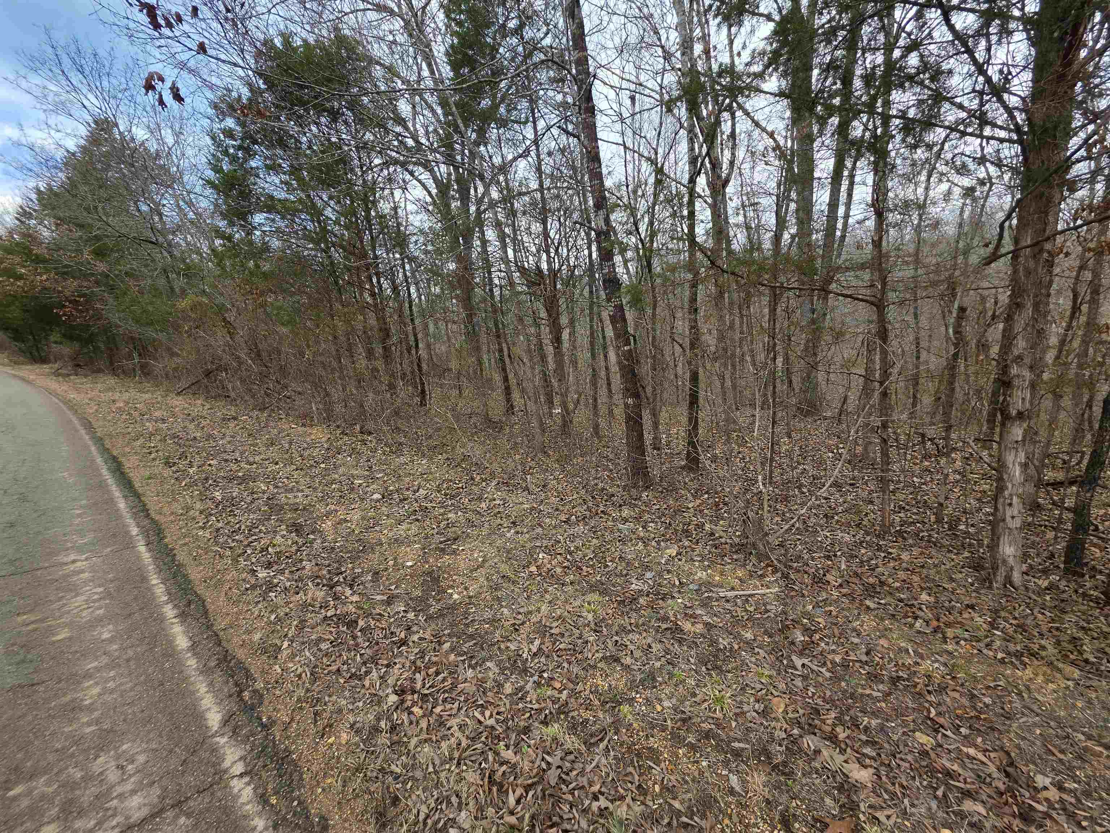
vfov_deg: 89.9
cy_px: 416
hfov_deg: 106.2
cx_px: 555
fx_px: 417
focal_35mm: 13
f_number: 1.9
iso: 40
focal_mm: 2.2
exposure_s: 1/378
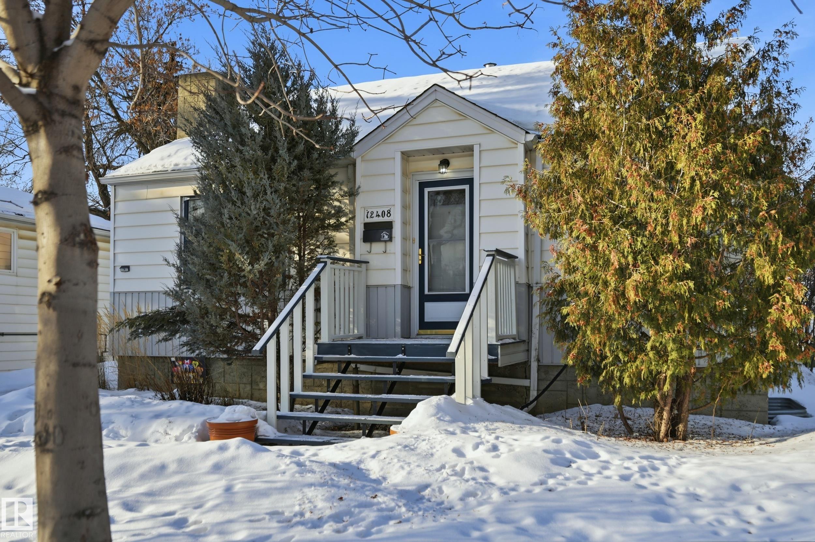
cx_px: 408
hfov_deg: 62.0
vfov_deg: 43.5
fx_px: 679
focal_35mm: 30
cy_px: 271
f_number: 4
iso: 100
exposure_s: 1/8000
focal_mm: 30
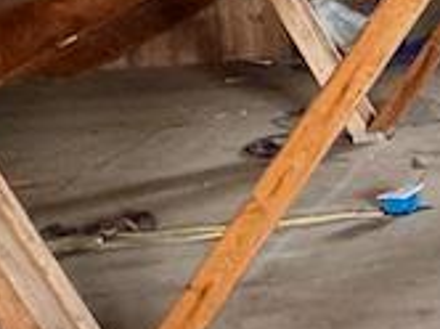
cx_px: 819
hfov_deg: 15.4
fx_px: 1371
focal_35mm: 108
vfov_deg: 13.4
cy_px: -40
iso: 400
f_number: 2.2
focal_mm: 2.22
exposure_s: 1/60
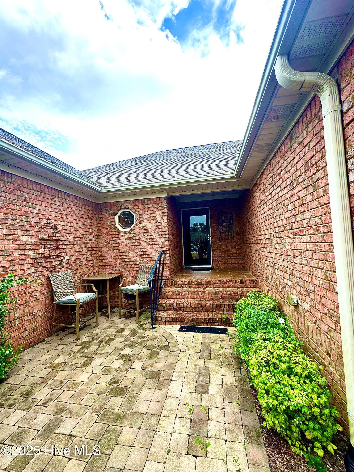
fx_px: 191
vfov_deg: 102.1
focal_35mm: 14
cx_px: 177
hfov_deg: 85.7
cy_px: 236
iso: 40
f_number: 2.2
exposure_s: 1/99
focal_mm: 2.22
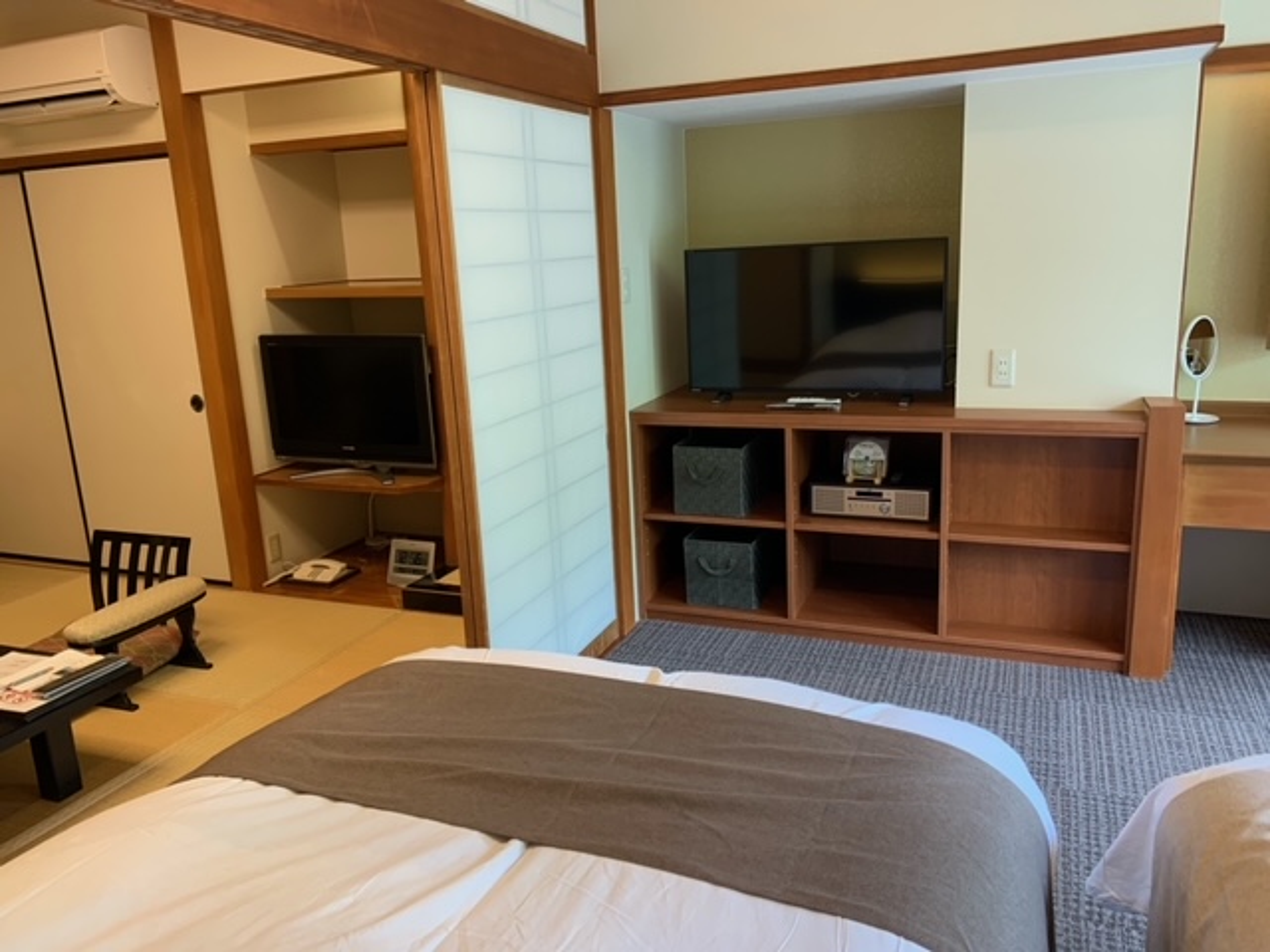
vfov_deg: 53.1
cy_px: 476
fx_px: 954
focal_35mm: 26
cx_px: 635
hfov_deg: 67.3
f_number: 1.8
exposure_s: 1/50
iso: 64
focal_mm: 4.25
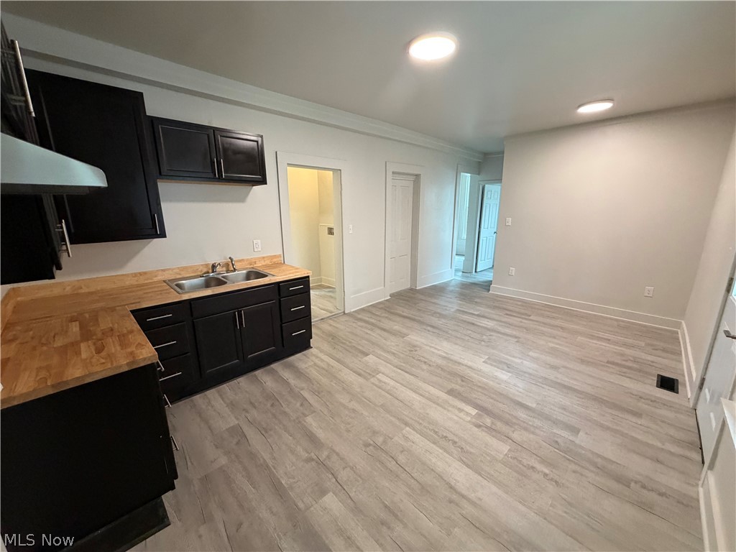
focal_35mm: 14
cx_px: 368
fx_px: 298
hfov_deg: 102.1
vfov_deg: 85.7
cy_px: 276
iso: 400
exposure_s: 1/60
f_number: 2.2
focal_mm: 2.22
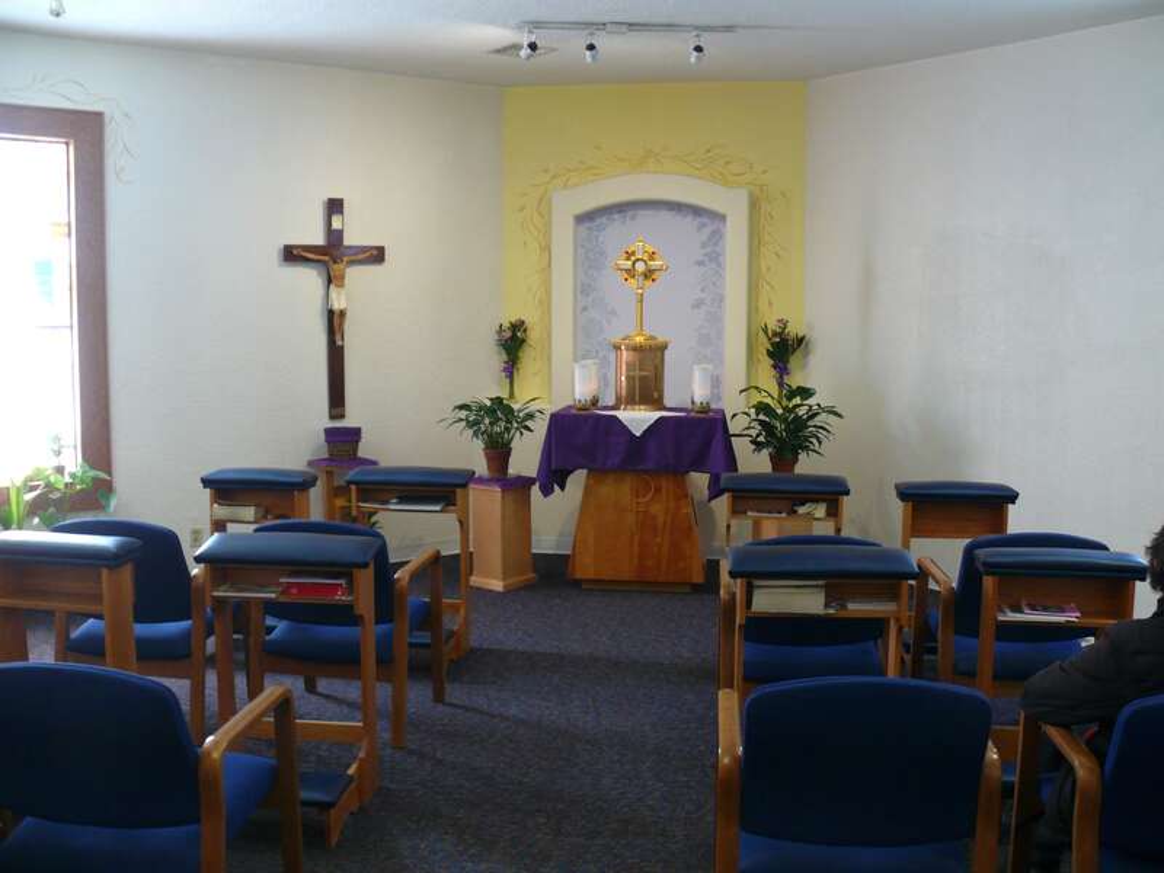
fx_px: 1177
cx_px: 582
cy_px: 436
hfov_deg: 52.6
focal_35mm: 35
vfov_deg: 40.7
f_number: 2.8
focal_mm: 7.4
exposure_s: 1/13
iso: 200
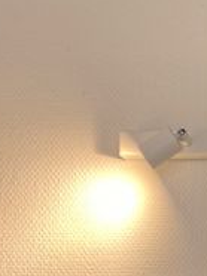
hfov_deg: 16.8
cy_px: 319
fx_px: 671
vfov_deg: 21.8
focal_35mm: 84
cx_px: 241
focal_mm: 4.25
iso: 32
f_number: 1.8
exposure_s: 1/116
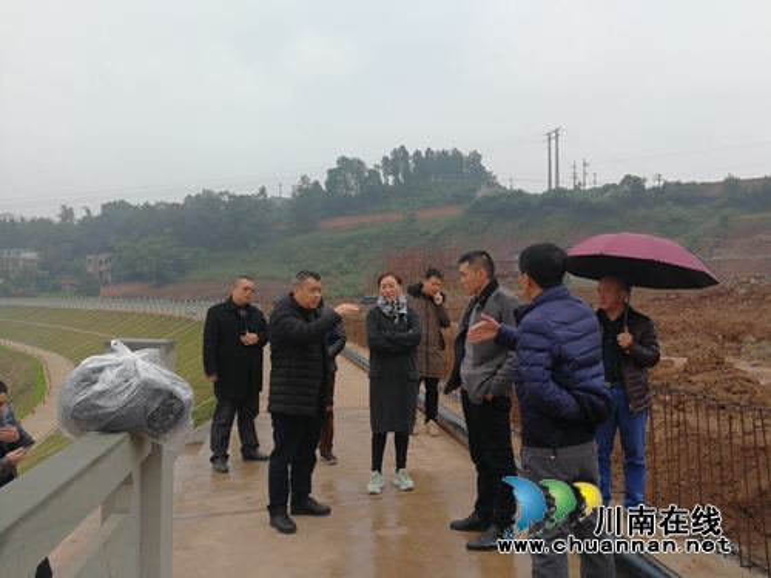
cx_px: 386
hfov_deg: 65.3
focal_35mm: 27
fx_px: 601
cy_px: 289
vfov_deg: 51.4
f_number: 2.2
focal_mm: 3.95
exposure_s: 1/185
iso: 50
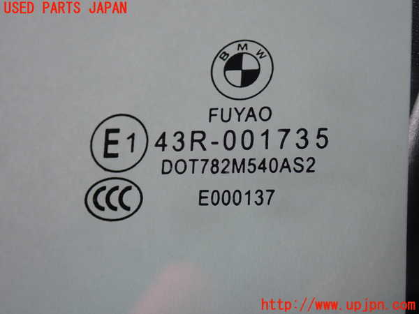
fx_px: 993
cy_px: 157
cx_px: 210
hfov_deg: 23.8
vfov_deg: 18.0
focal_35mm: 82
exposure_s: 1/100
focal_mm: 14.62
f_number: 4.3
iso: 200
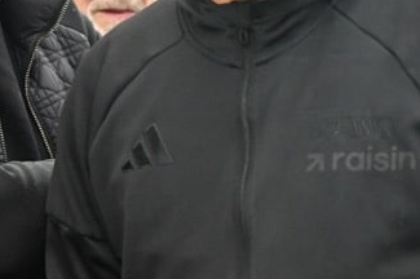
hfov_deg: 10.4
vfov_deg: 6.9
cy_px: -34
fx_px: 2296
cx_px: 59
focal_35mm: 197
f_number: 2.8
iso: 5000
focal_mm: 50
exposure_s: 1/800
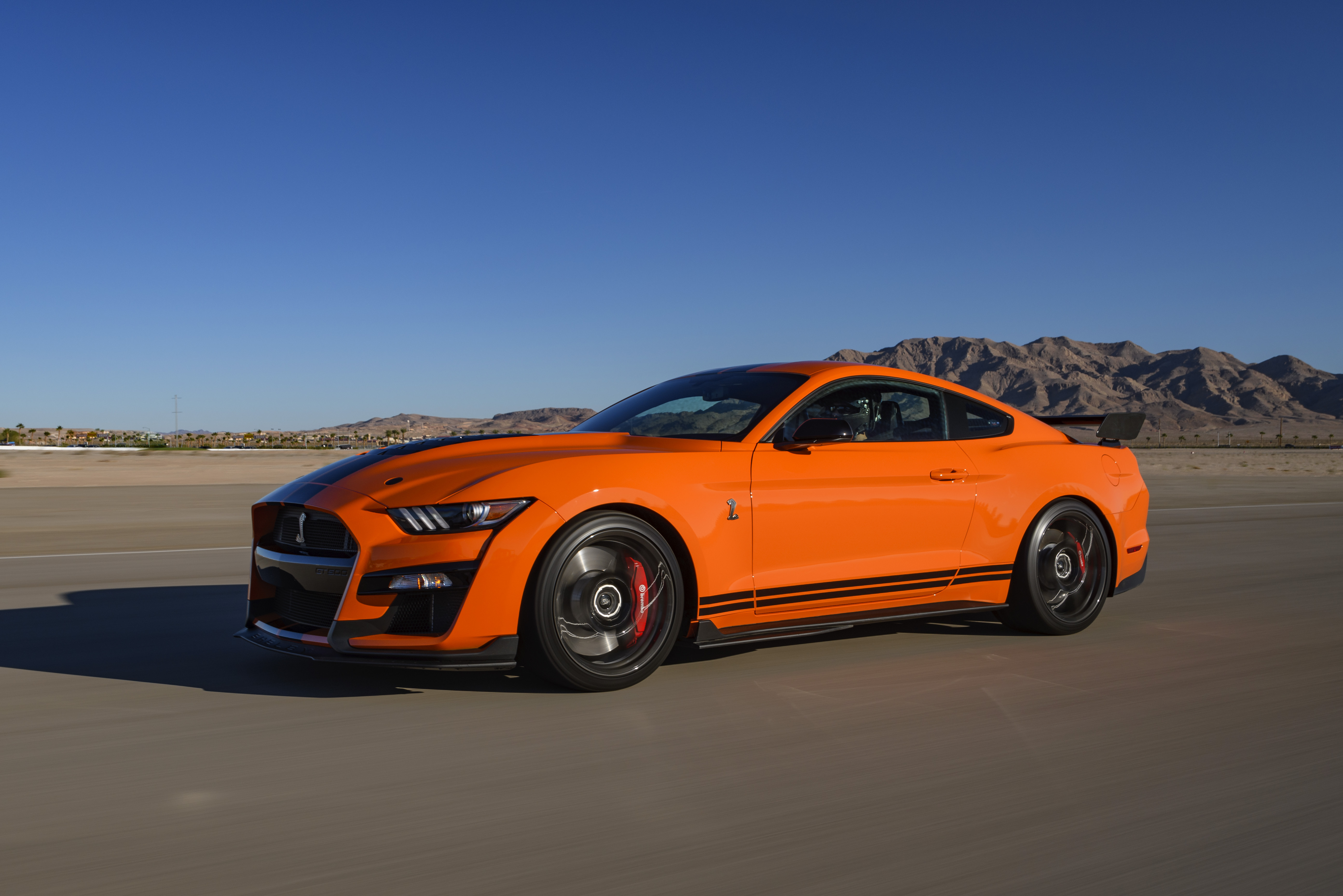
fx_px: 1343
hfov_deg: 53.1
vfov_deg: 36.9
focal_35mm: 36
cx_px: 672
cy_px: 448
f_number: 7.1
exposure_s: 1/40
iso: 100
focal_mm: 24
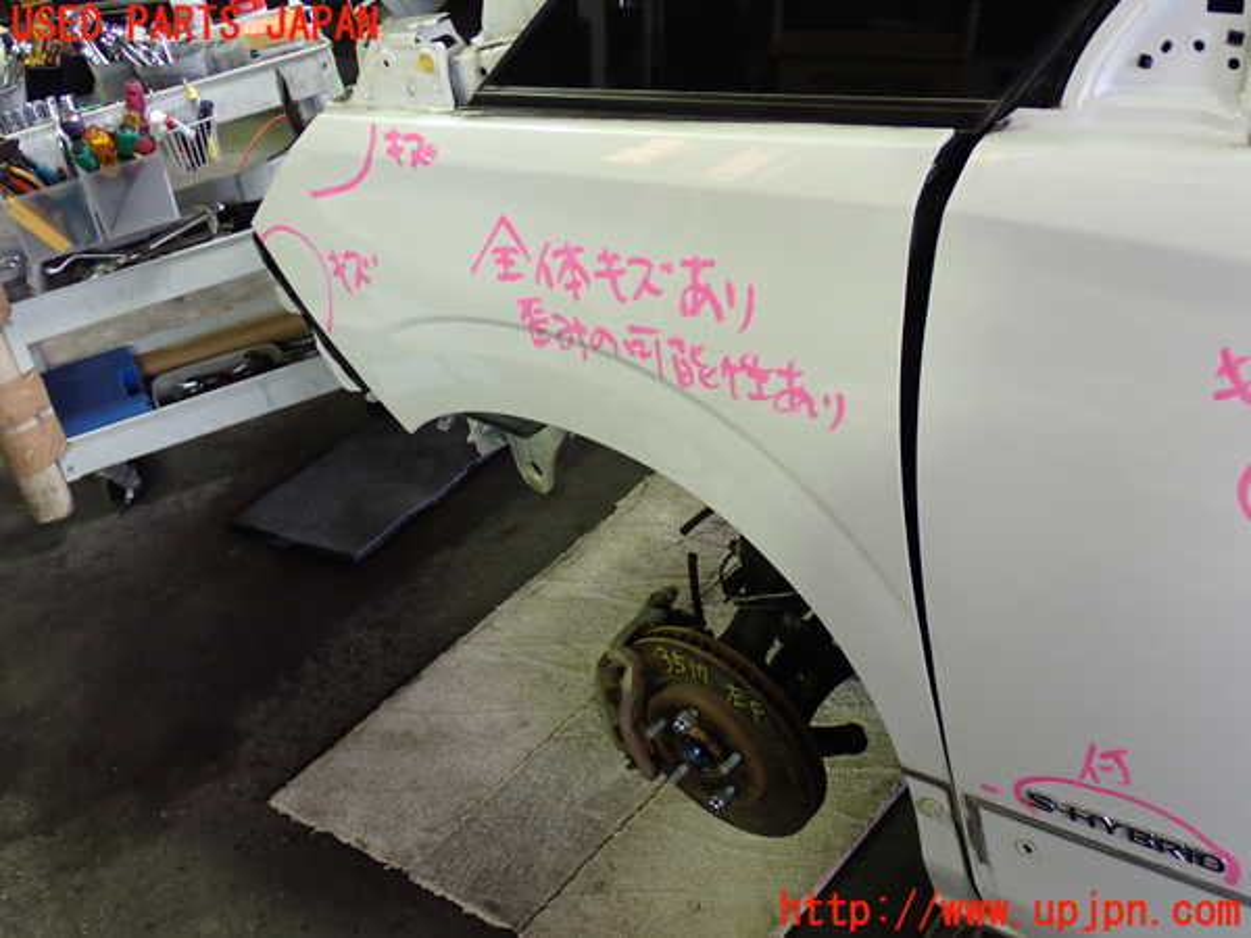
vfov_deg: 32.9
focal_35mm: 44
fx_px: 1590
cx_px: 626
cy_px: 469
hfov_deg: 42.9
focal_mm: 7.84
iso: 500
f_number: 2.9
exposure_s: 1/40
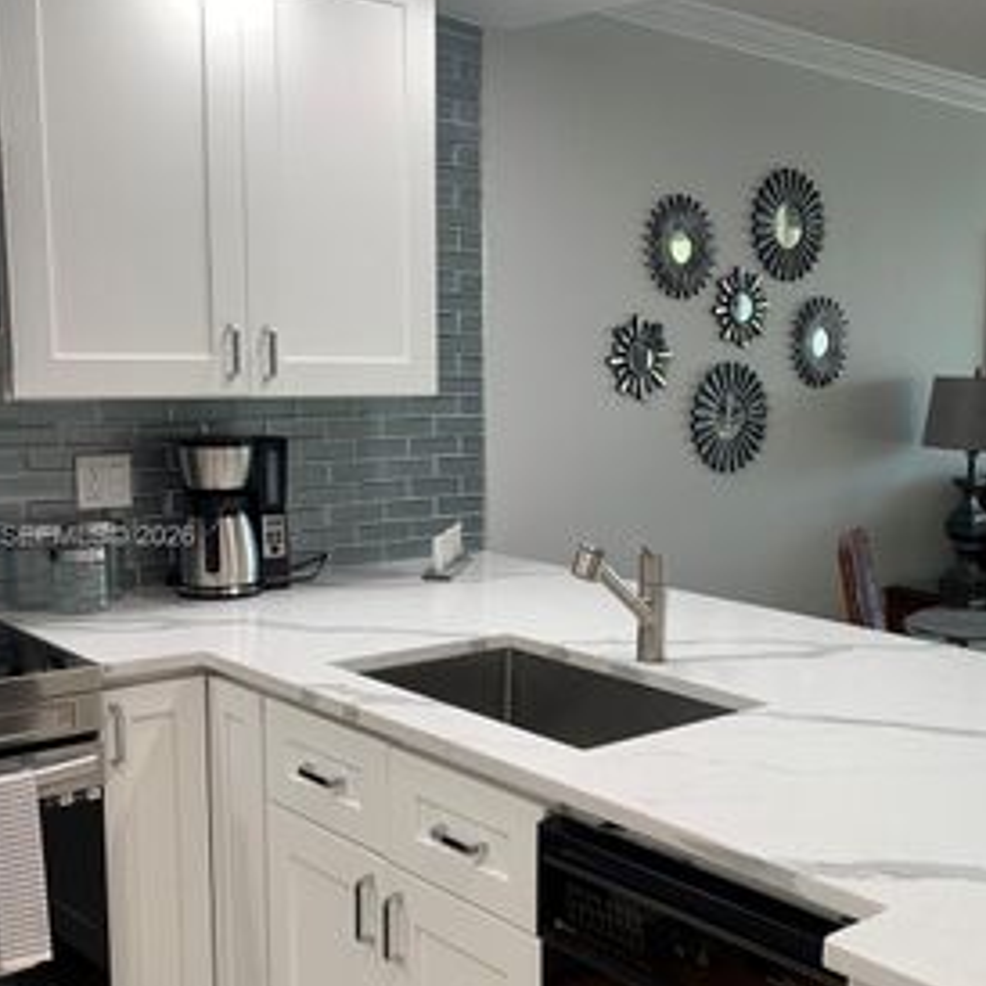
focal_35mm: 42
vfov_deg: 40.0
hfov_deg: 38.9
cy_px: 538
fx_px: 1353
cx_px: 745
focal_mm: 4.25
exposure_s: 1/120
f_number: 1.8
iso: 50
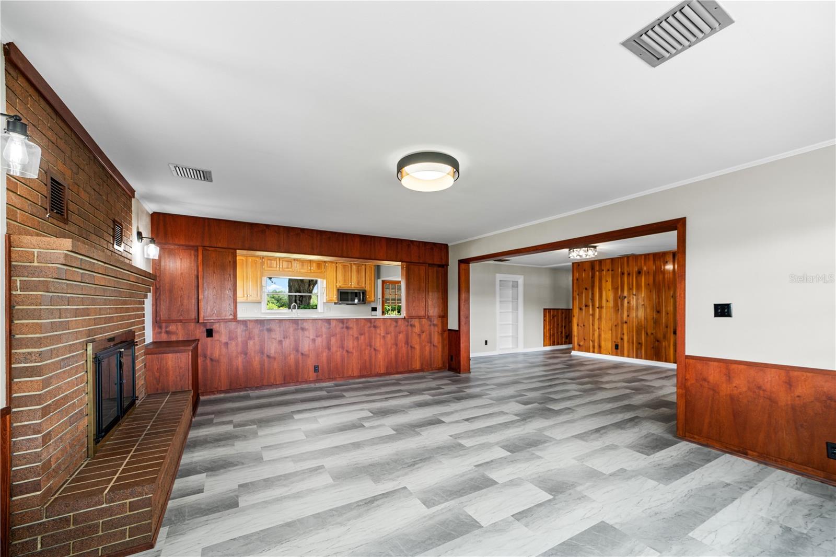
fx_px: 325
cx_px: 418
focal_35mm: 14
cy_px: 278
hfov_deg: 104.3
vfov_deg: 81.2
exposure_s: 1/13
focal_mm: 14
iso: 100
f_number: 5
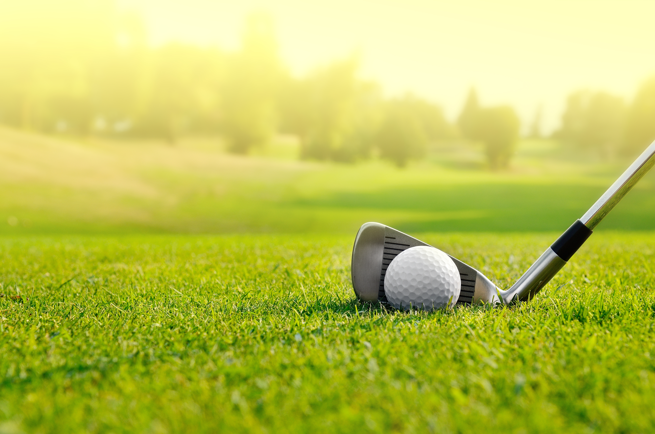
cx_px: 328
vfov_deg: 23.7
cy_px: 217
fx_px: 1035
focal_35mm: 57
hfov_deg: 35.1
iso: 100
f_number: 7.1
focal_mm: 38
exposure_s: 1/200
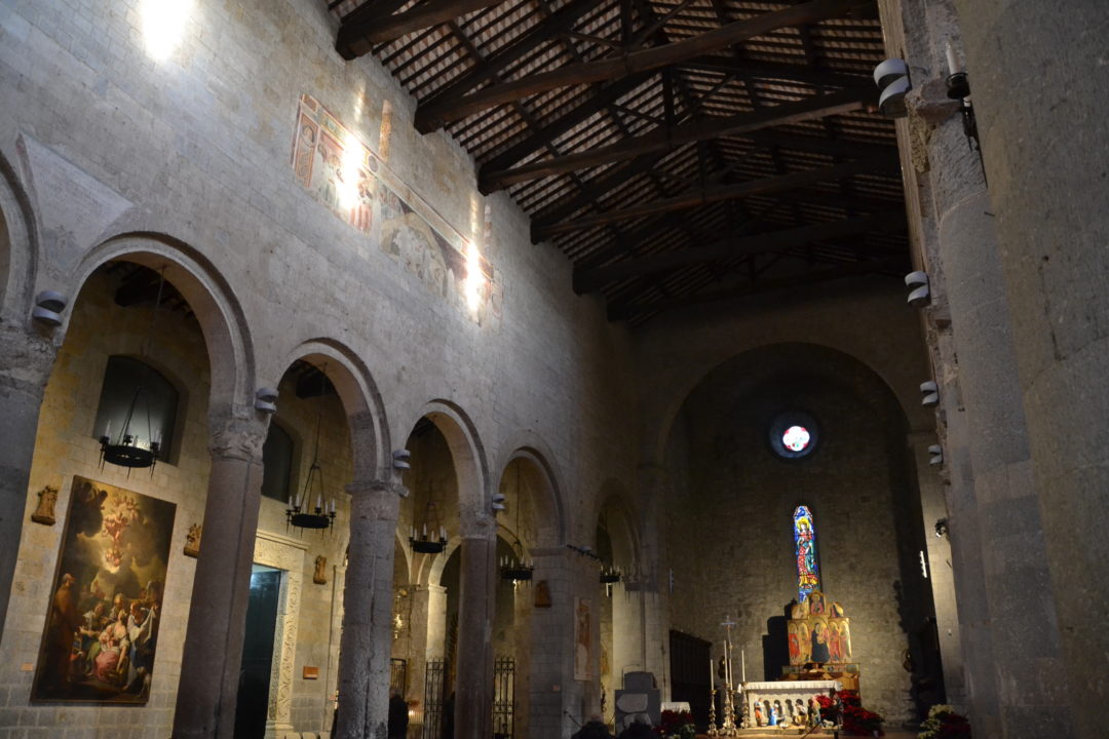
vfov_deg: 47.9
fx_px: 832
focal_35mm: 27
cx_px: 554
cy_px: 370
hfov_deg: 67.4
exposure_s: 1/15
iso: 2000
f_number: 3.5
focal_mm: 18
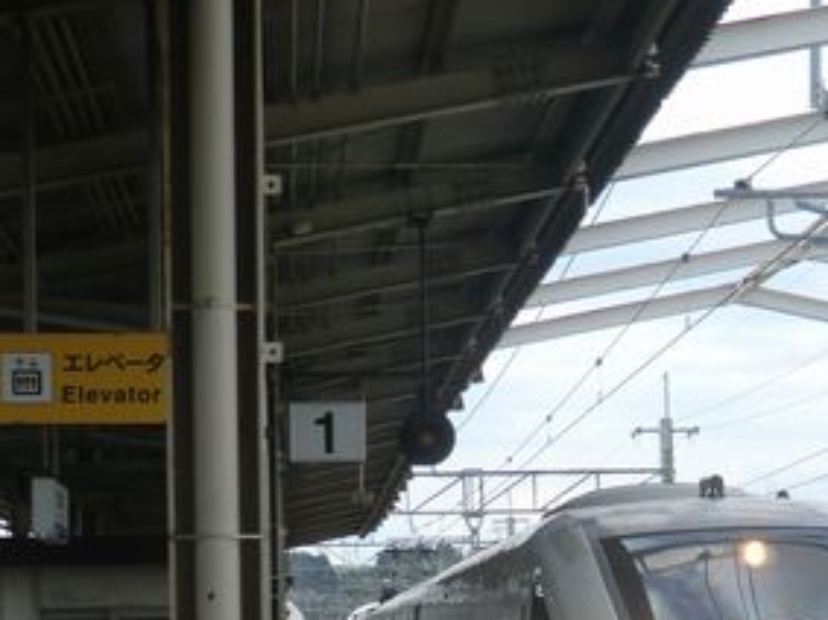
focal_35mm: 99
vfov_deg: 14.6
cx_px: 693
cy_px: 695
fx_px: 2367
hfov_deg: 19.6
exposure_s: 1/400
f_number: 3.8
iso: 64
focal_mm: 7.1
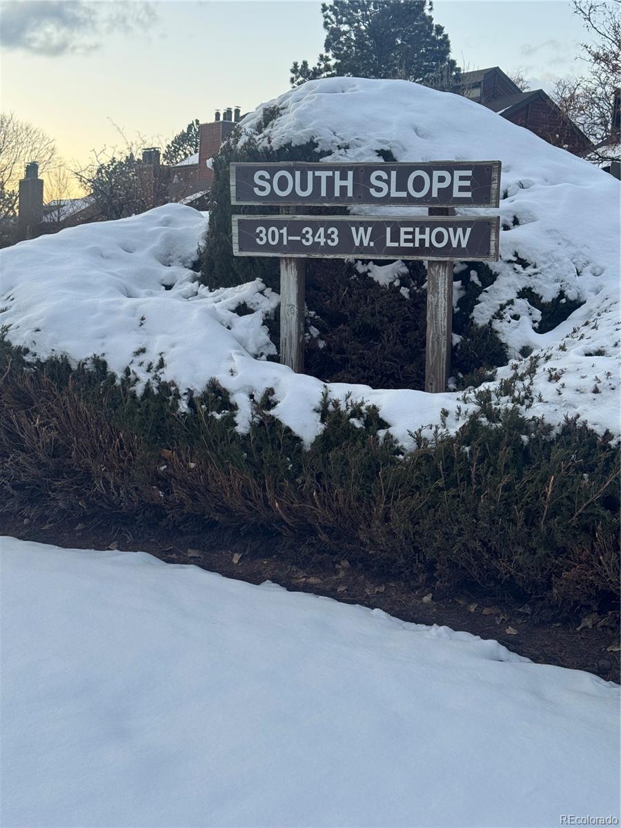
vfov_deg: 39.7
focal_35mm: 48
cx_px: 310
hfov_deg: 30.3
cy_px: 414
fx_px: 1148
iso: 100
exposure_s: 1/111
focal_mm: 6.76
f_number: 1.78
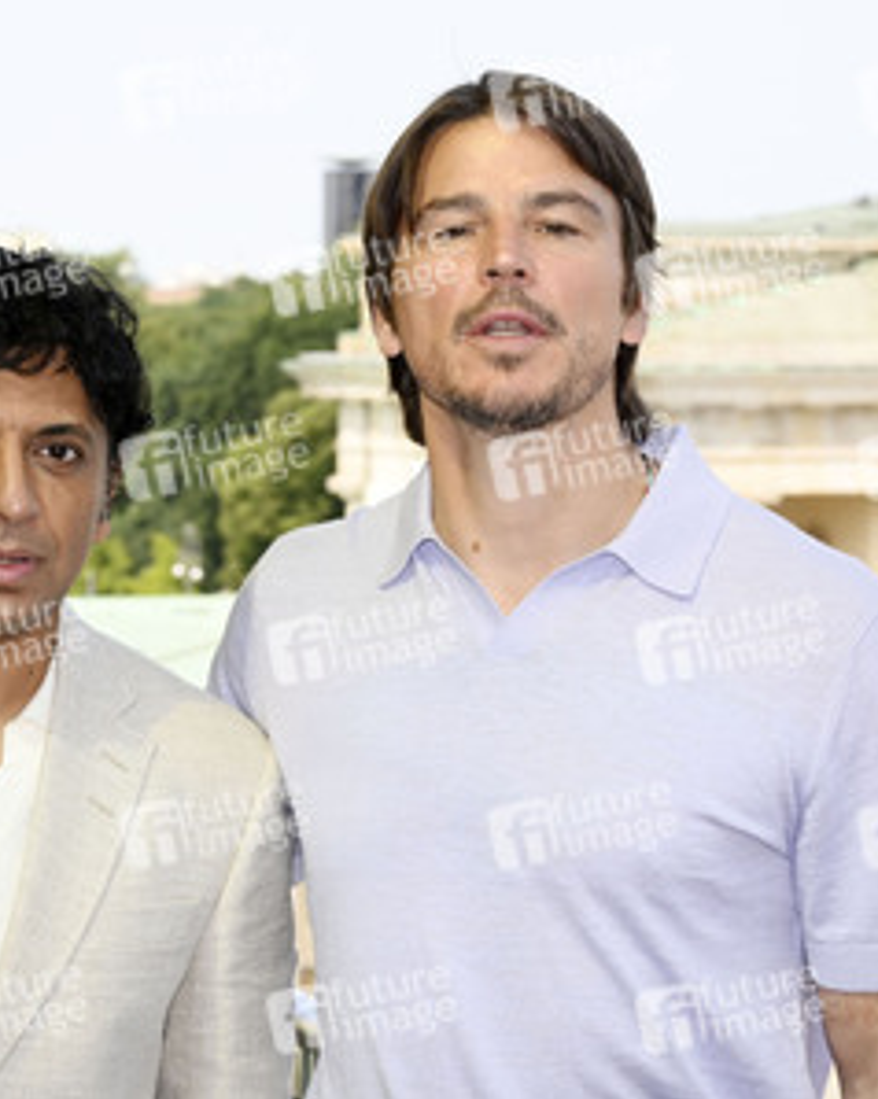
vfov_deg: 13.3
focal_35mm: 145
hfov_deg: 10.6
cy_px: 550
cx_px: 264
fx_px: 4715
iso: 320
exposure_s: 1/200
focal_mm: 102
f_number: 11
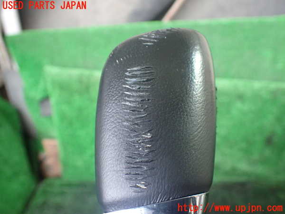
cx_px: 142
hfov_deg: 60.0
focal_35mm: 30
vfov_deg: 46.8
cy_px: 107
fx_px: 247
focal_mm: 5.4
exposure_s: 1/50
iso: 800
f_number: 2.3
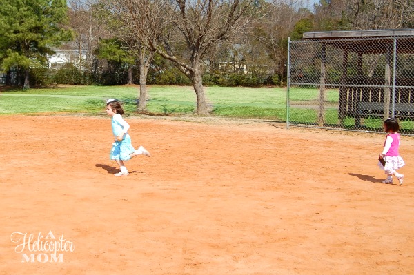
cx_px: 207
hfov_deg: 49.6
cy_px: 138
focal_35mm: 39
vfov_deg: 34.2
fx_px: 448
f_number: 9
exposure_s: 1/320
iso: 200
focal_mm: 26
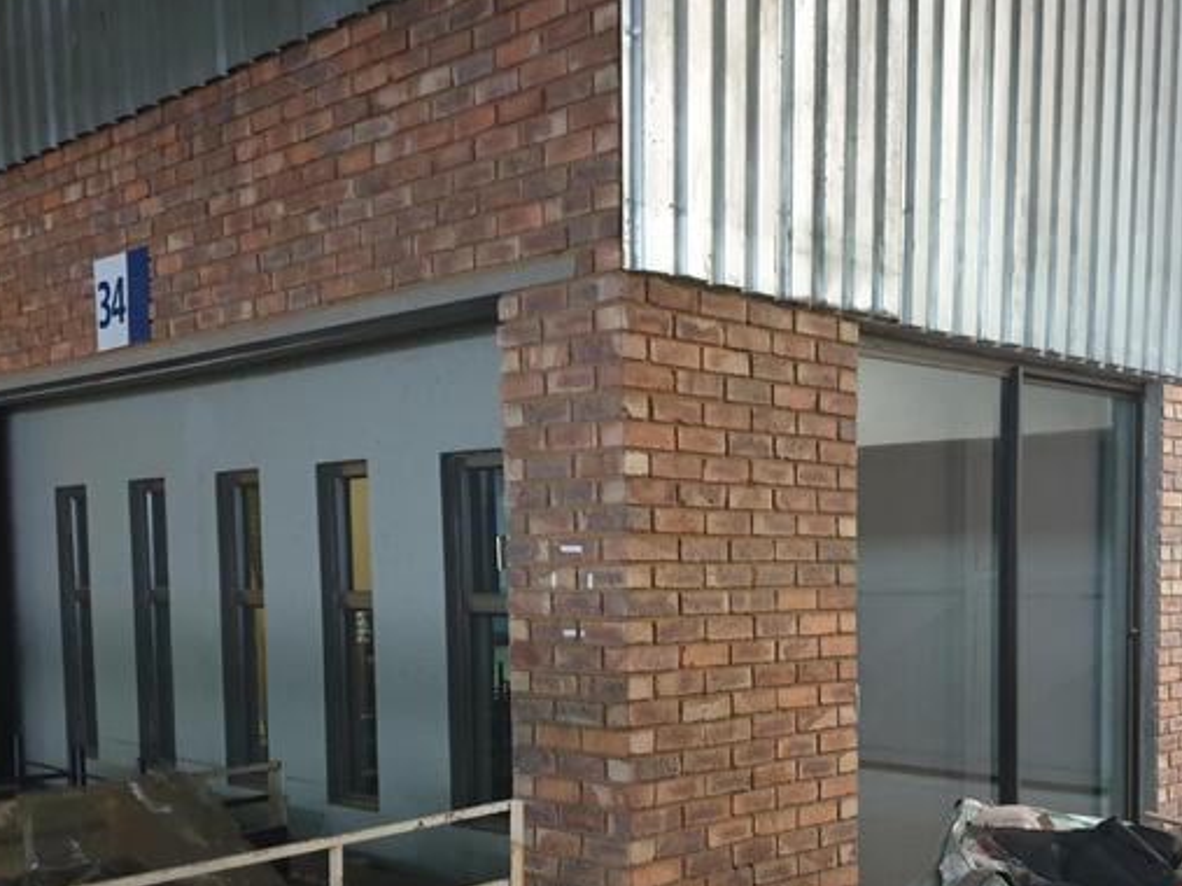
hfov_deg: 45.3
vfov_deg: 34.3
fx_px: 1400
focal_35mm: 41
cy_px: 674
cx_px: 753
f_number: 1.5
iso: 400
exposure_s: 1/10
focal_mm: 4.3
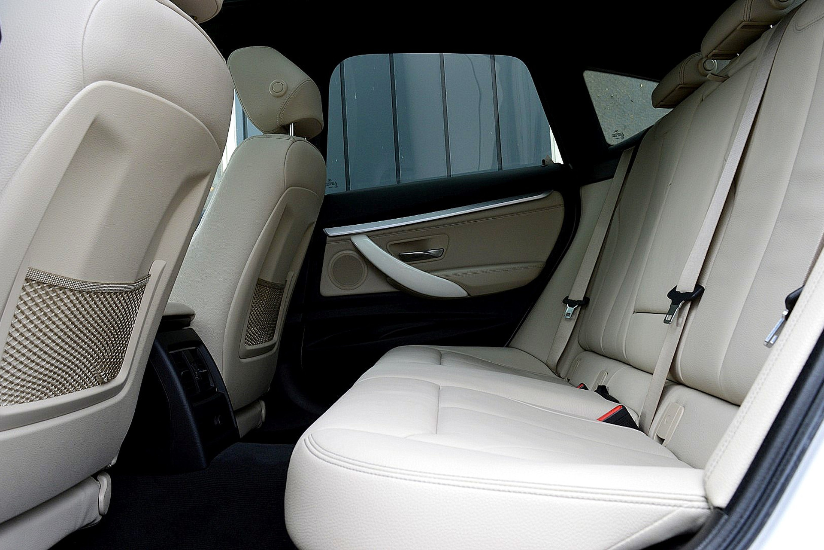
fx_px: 687
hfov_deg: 61.9
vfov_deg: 43.6
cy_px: 275
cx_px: 412
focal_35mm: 30
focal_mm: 20
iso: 400
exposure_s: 1/80
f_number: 8
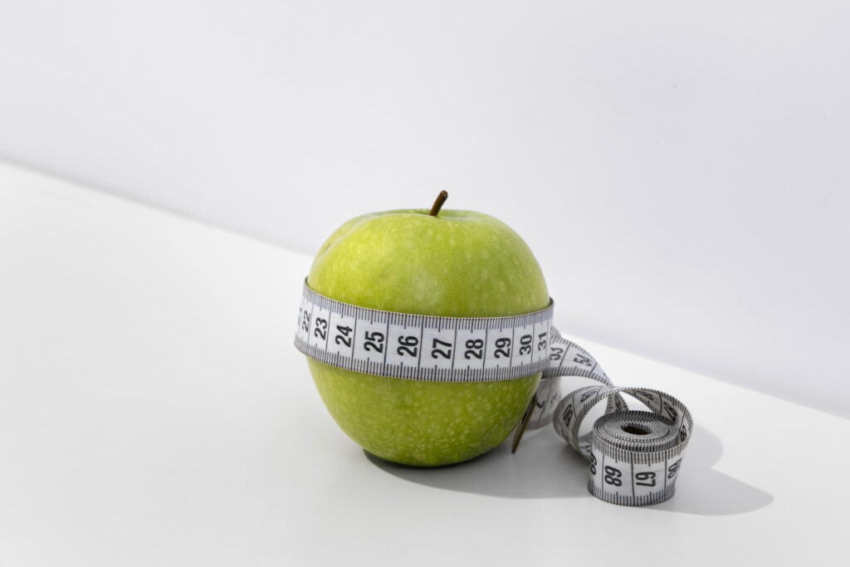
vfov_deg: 11.4
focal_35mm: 120
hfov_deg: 17.1
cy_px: 284
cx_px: 425
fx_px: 2834
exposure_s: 1/100
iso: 80
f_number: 8
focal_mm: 80
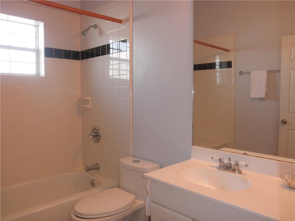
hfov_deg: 63.4
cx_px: 148
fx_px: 239
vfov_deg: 49.7
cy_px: 110
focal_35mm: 28
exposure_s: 1/30
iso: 200
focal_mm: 5
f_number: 3
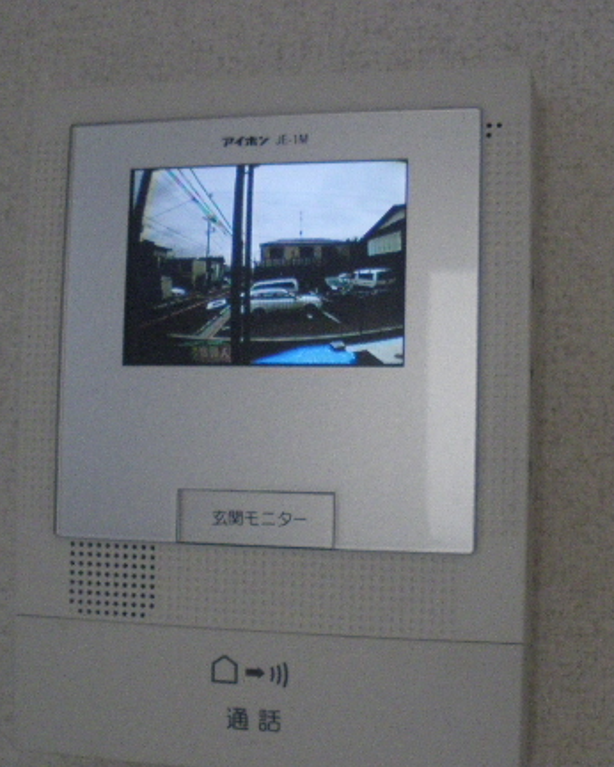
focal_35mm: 52
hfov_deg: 29.1
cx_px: 374
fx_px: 1180
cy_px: 398
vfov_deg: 36.0
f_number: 3.5
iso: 500
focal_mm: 6.3
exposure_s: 1/50
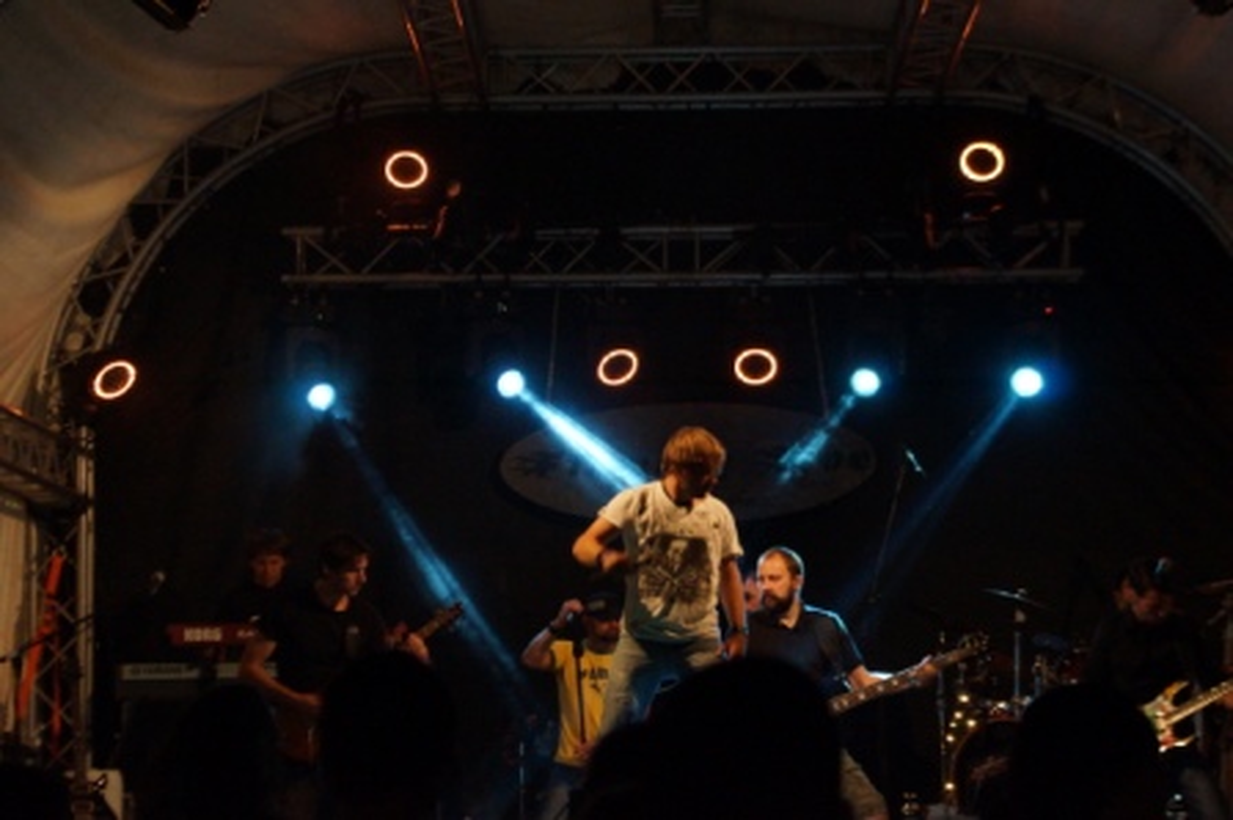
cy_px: 410
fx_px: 3594
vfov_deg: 13.0
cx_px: 616
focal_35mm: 105
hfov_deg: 19.5
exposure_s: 1/60
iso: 3200
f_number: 5
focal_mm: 70
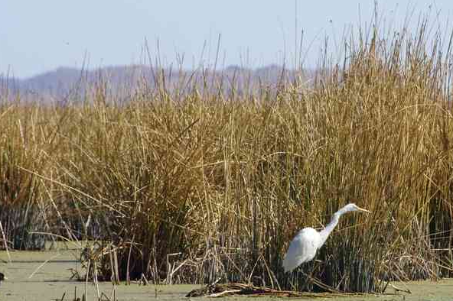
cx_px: 316
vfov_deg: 1.8
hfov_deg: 2.7
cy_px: 209
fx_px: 9558
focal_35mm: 760
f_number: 13
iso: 800
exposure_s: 1/400
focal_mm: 300
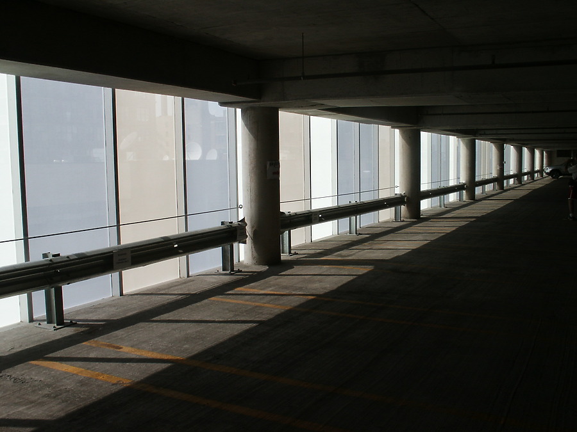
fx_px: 583
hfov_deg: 52.6
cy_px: 216
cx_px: 288
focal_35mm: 35
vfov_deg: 40.7
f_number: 6.7
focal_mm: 7.18
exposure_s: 1/125
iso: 64
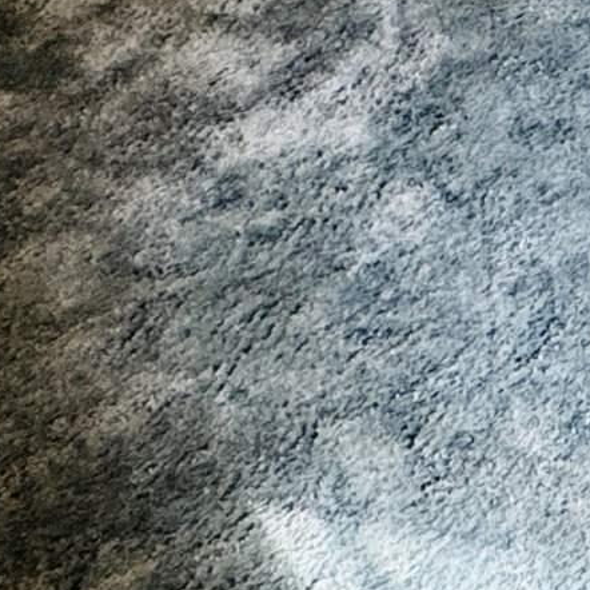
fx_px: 1658
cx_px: 1179
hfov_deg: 15.9
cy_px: -335
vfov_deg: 17.7
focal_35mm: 86
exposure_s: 1/60
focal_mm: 2.22
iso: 400
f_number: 2.2
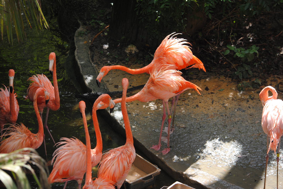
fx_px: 826
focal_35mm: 105
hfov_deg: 19.4
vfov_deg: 13.1
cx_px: 142
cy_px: 94
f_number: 4.5
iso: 100
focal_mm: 70
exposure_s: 1/200
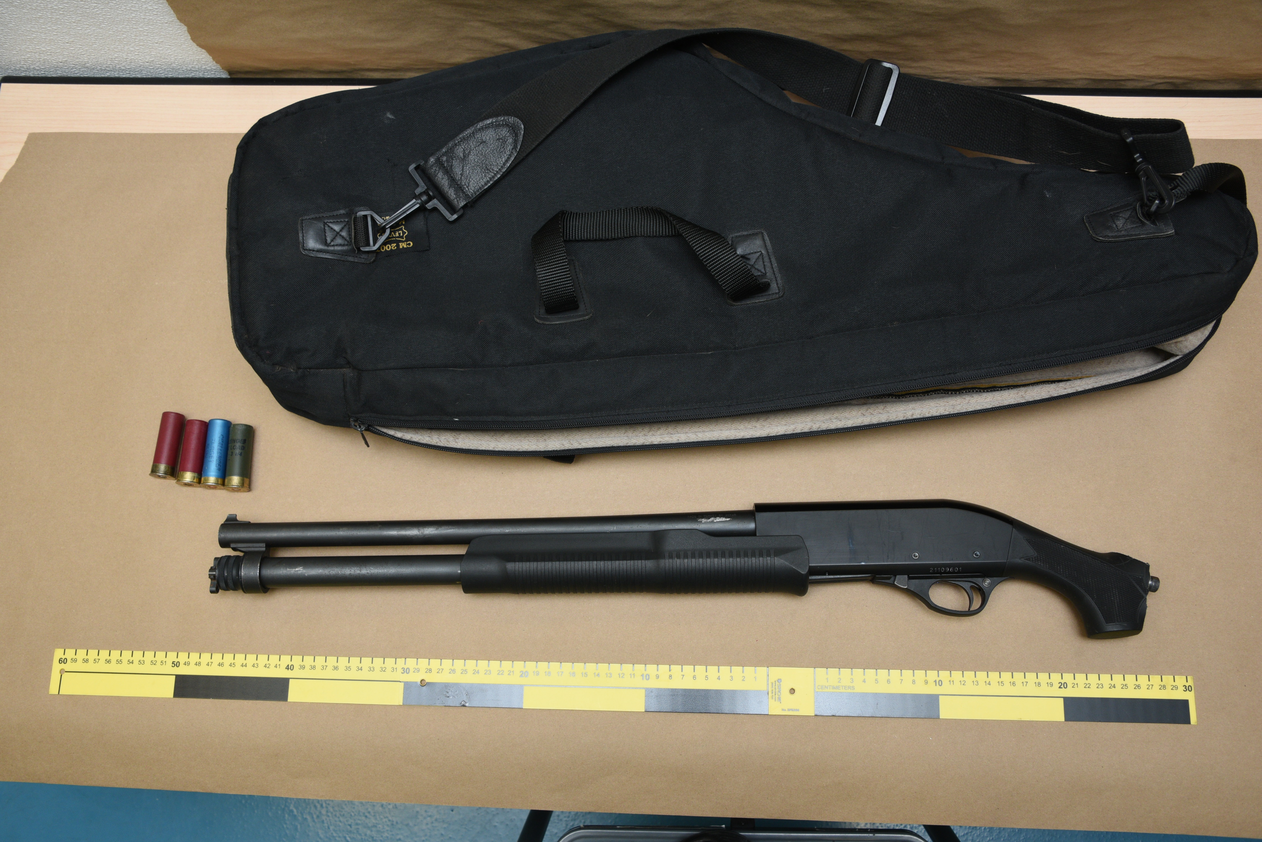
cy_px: 421
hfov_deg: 55.8
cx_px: 631
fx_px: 1192
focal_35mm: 34
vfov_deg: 38.9
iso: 800
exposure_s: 1/60
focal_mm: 34
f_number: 8
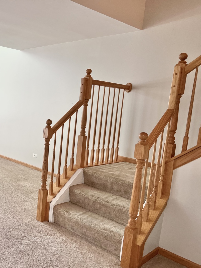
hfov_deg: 38.0
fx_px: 271
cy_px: 135
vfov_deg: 52.6
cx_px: 21
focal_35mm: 35
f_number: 1.5
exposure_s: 1/60
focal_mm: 5.7
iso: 80
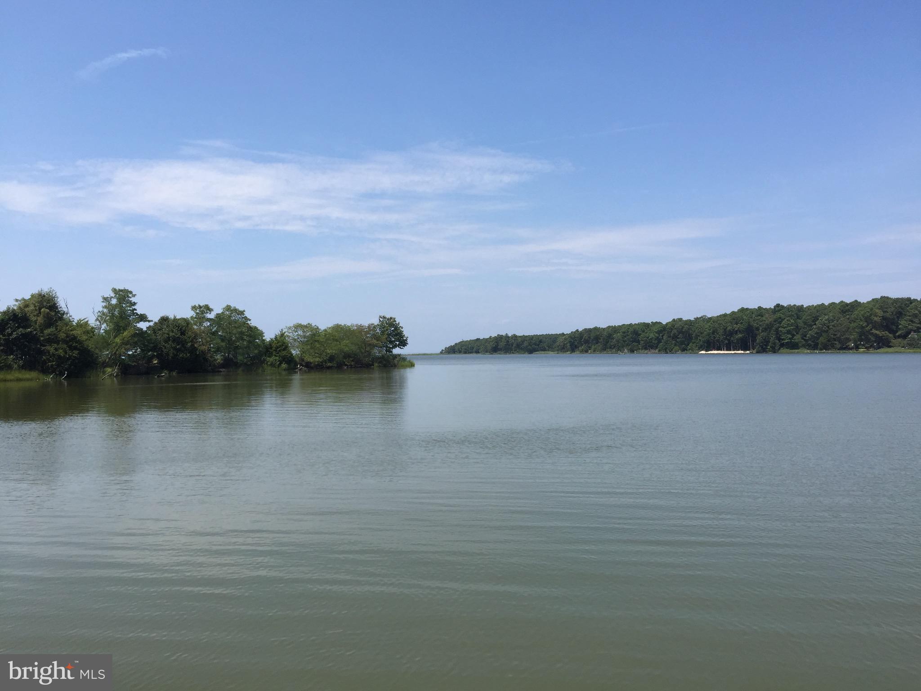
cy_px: 346
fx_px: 772
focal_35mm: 29
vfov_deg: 48.2
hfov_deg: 61.7
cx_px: 460
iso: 32
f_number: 2.2
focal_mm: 4.15
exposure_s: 1/2198
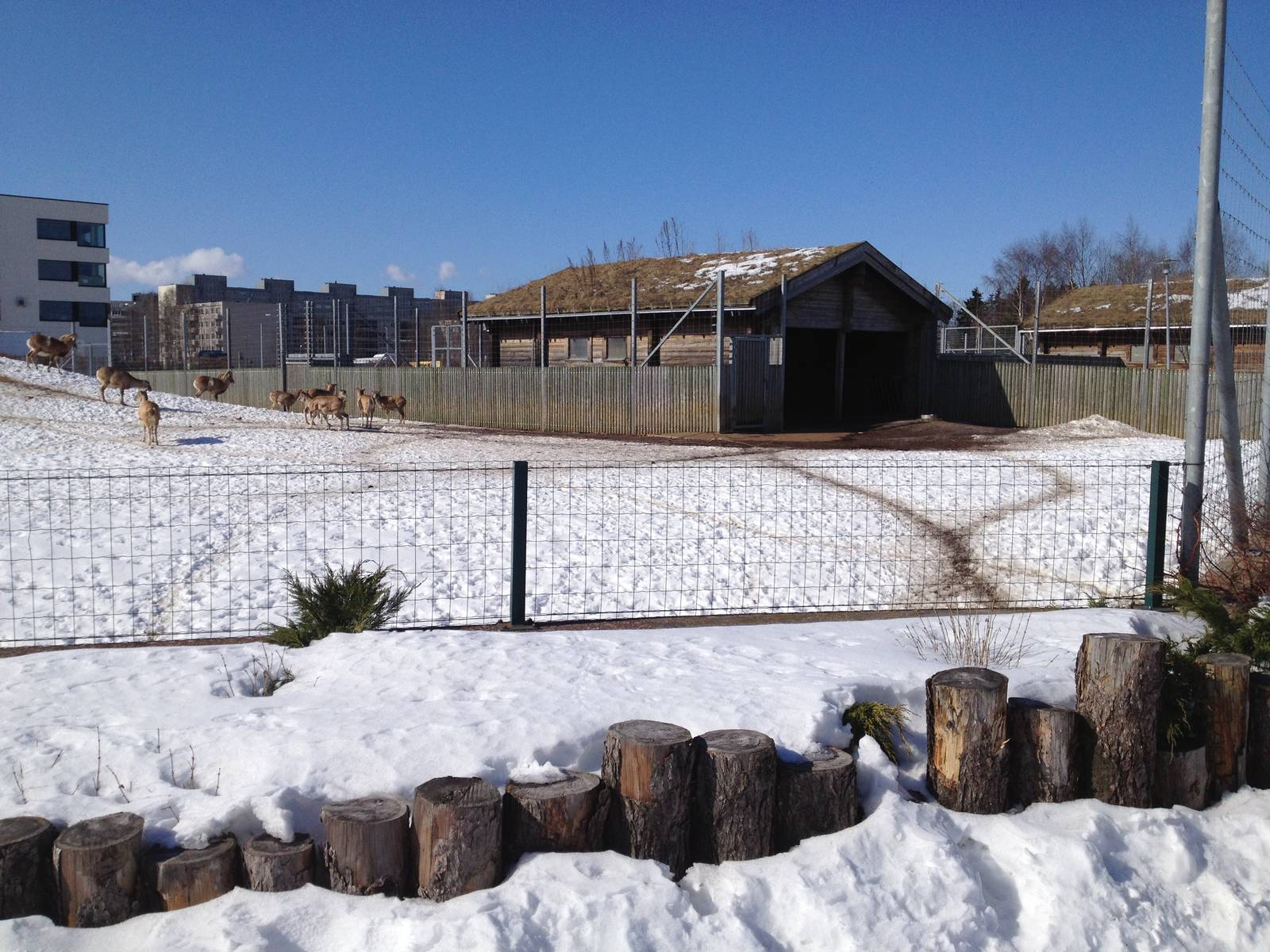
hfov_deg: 52.6
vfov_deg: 40.7
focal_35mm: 35
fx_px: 1284
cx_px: 635
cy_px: 476
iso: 50
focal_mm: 4.28
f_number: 2.4
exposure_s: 1/4608
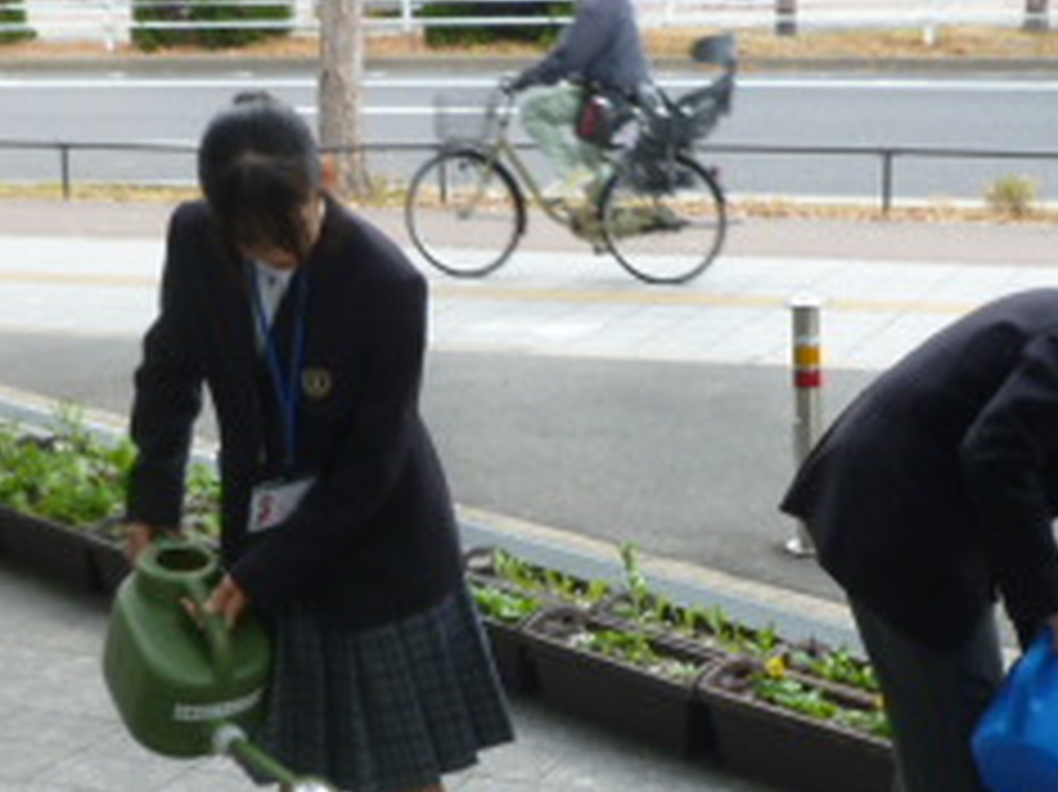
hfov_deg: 28.6
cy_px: 531
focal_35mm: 68
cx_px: 567
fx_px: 2077
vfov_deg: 21.5
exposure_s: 1/100
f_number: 2.8
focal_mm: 4.5
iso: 80
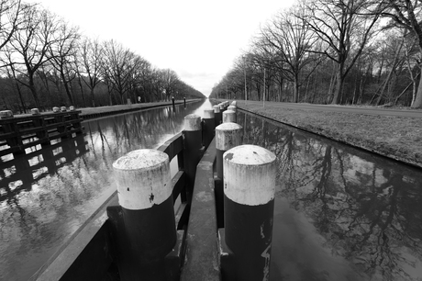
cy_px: 140
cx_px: 211
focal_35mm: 14
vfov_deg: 81.1
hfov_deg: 104.3
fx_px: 164
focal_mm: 14
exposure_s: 1/25
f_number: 10
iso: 80
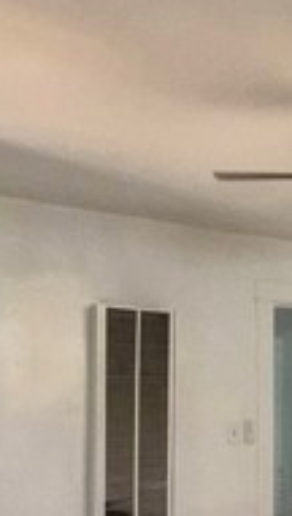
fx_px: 699
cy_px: 408
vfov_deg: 39.1
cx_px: 430
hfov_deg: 20.4
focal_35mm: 51
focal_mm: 2.22
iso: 80
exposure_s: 1/122
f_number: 2.2
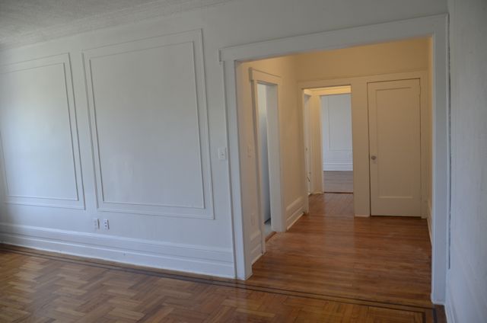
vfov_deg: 47.7
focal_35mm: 27
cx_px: 244
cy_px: 162
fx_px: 365
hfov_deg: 67.5
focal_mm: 18
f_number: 4
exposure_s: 1/60
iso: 450
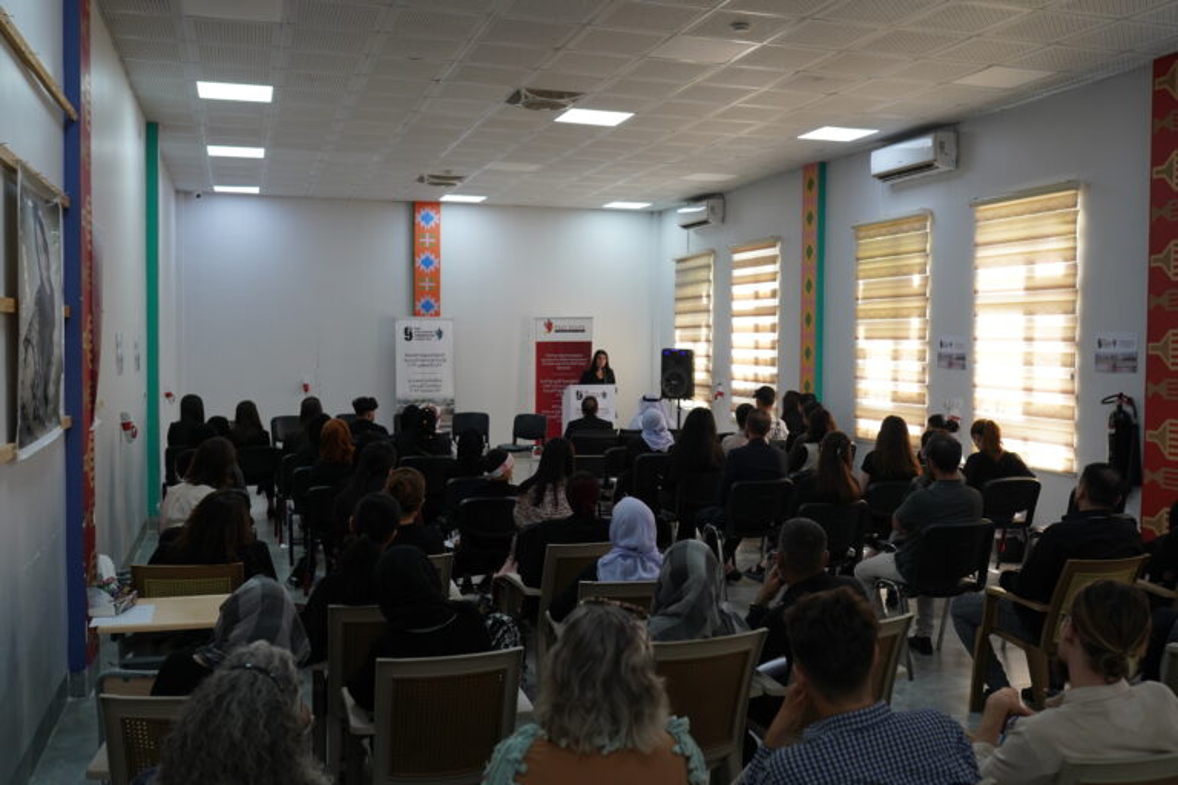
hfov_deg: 54.4
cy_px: 392
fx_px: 1145
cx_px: 589
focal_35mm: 35
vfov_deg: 37.9
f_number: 4
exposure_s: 1/160
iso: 1000
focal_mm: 35
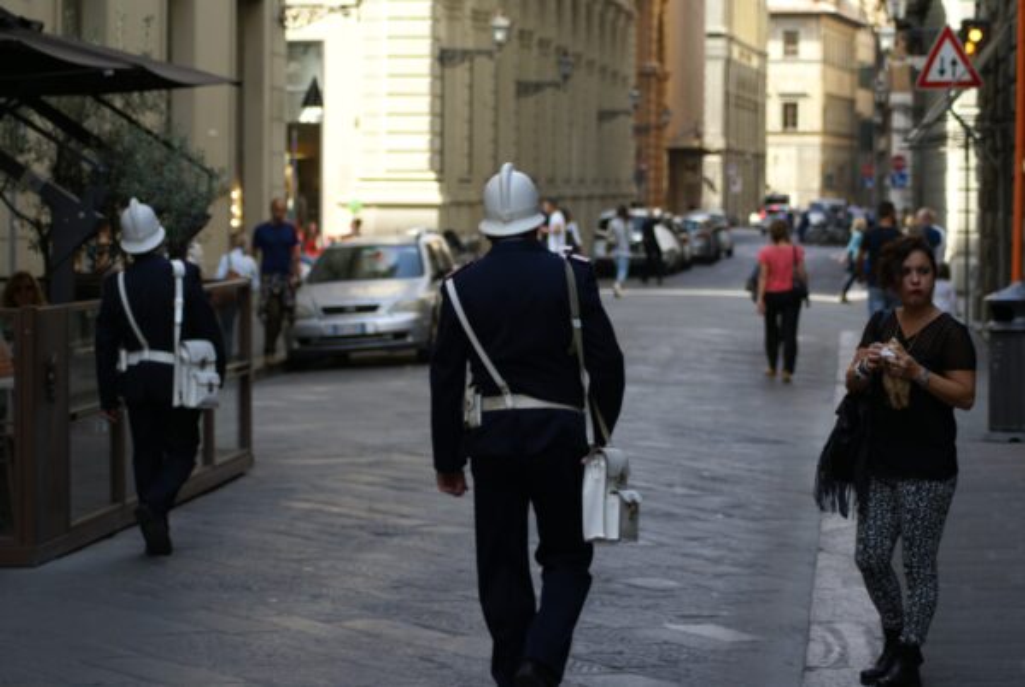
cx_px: 512
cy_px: 344
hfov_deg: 19.4
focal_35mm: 105
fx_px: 2994
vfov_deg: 13.1
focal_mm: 70
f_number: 4.5
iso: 100
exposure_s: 1/160
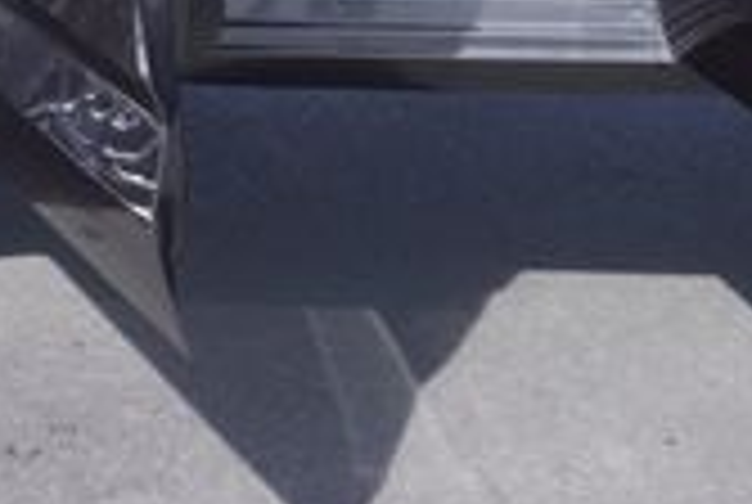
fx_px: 2279
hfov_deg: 18.6
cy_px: -274
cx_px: 194
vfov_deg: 12.0
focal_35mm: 109
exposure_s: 1/200
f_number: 6.3
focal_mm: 19
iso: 100
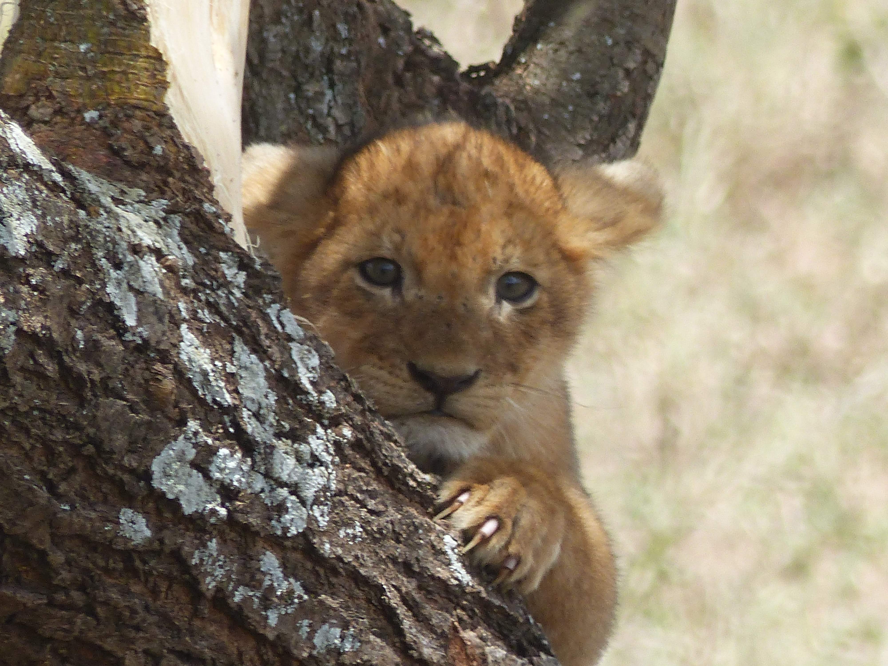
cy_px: 333
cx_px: 444
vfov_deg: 1.2
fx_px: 30783
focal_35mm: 1200
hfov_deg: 1.7
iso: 100
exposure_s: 1/400
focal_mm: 108
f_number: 4
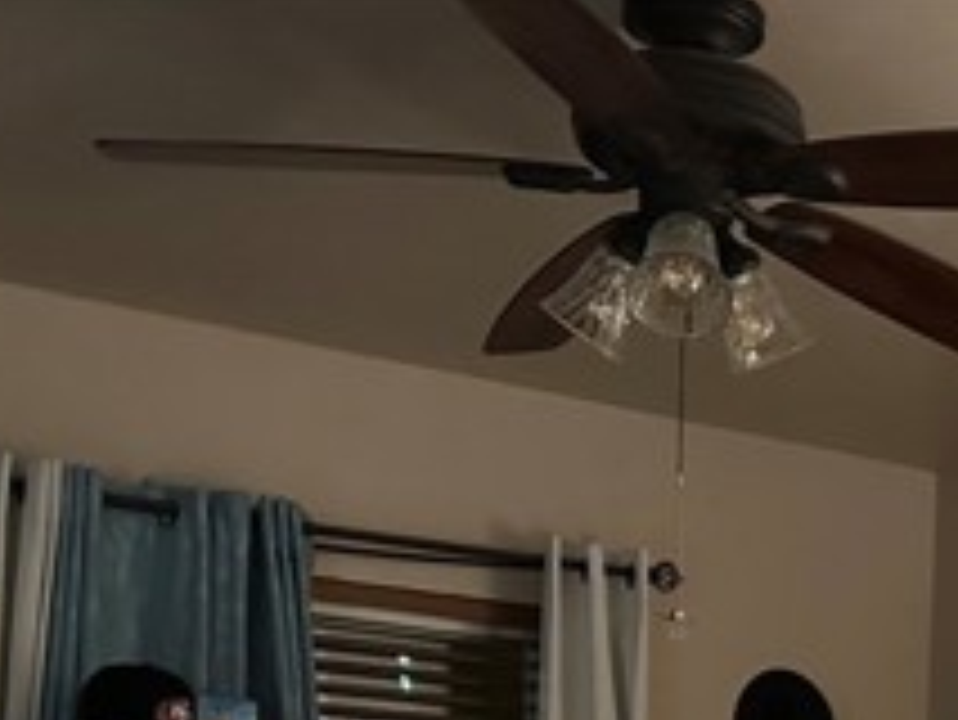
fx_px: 1994
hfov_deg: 25.4
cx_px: 1012
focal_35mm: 72
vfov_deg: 18.3
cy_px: 1071
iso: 800
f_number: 1.78
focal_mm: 6.86
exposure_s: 1/30
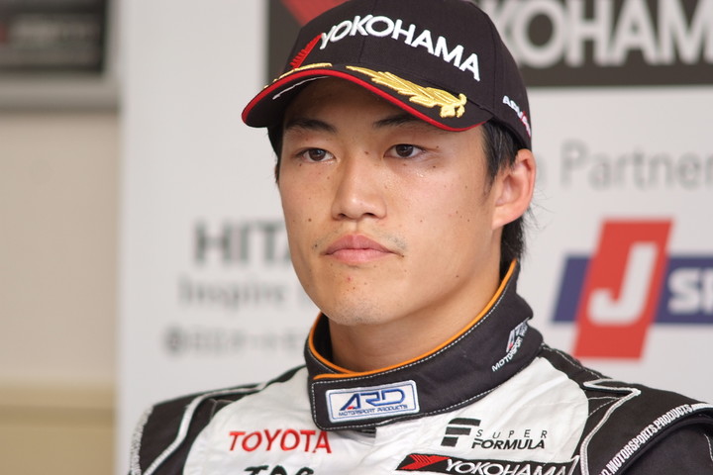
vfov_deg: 5.1
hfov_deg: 7.6
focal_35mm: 270
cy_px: 238
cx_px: 356
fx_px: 5347
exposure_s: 1/125
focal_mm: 180
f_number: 2.8
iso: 400
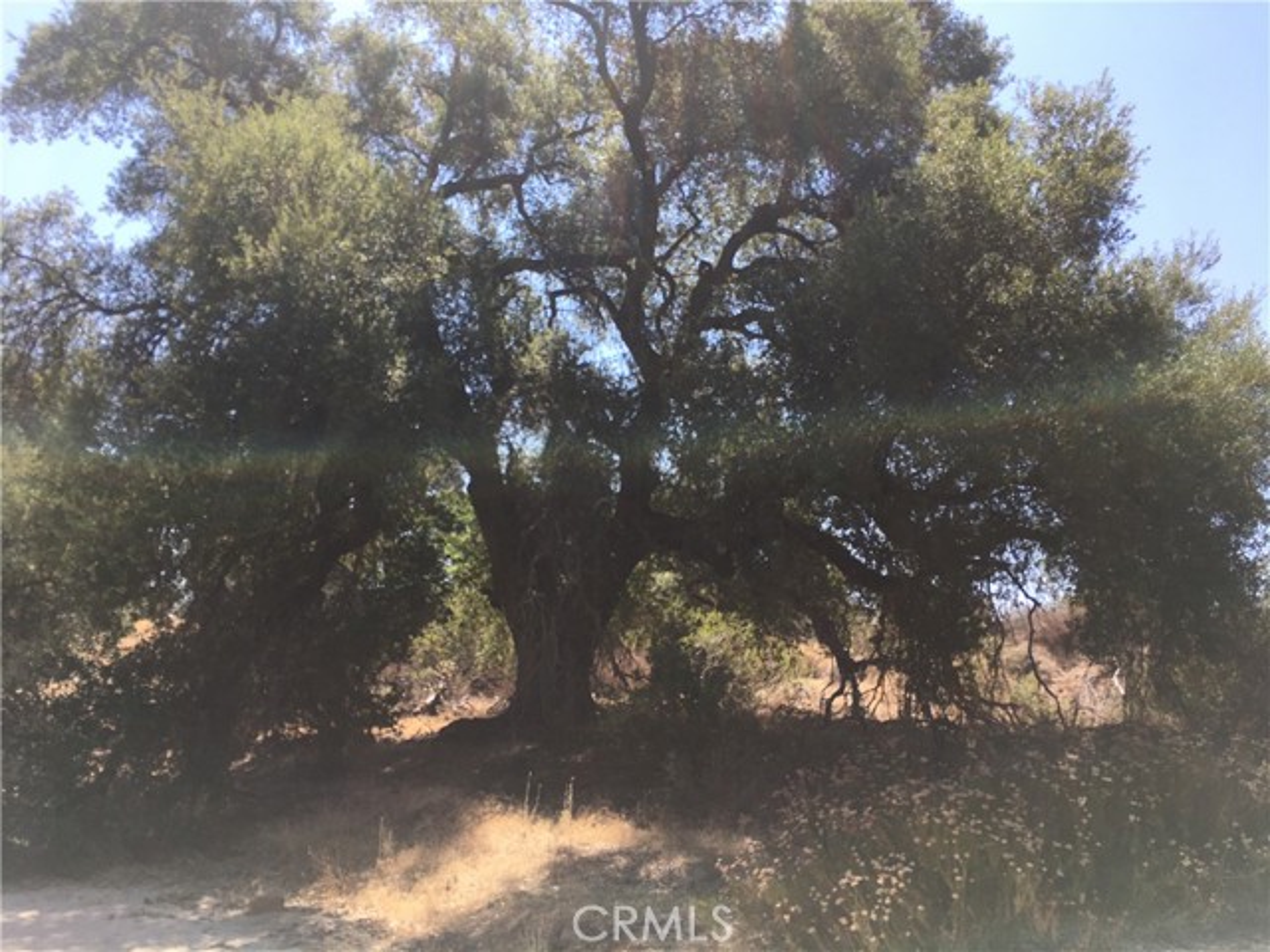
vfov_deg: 48.2
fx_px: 1064
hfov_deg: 61.7
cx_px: 635
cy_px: 476
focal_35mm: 29
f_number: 2.2
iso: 25
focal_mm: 4.15
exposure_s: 1/718
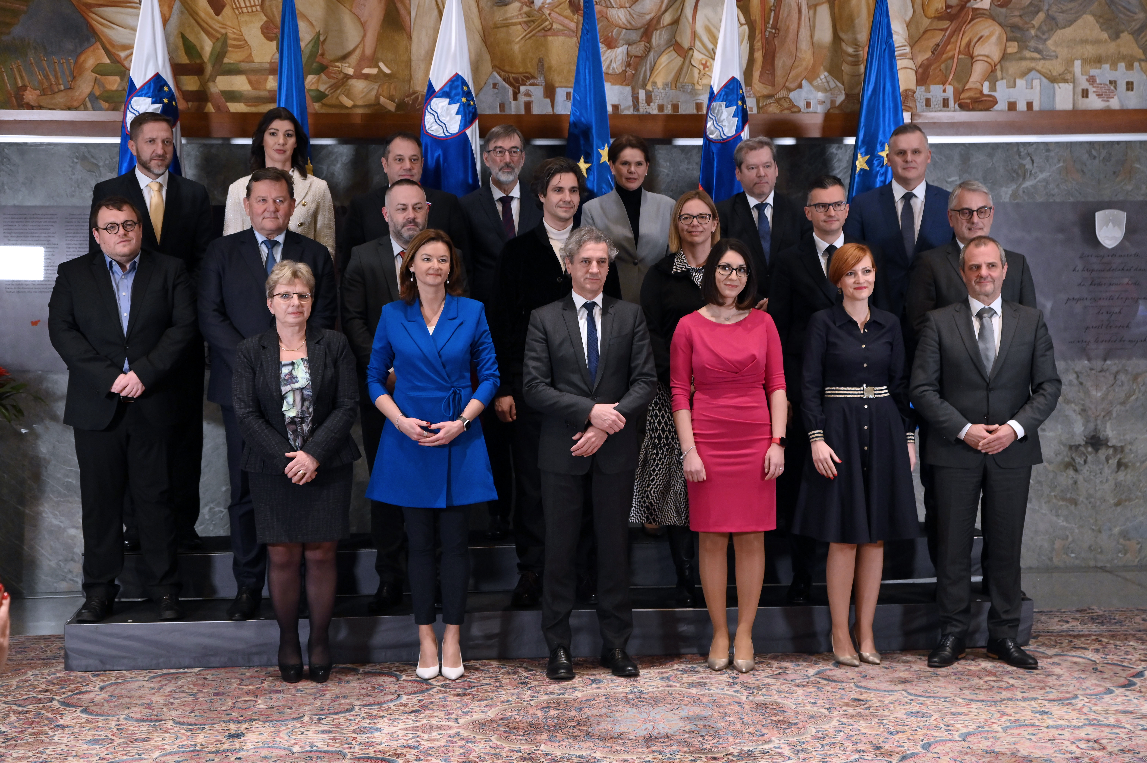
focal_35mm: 60
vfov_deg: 22.6
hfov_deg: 33.4
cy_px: 382
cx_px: 574
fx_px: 1910
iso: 2500
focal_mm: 60
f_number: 4
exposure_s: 1/125
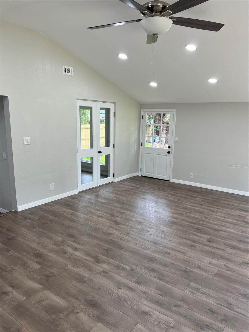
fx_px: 249
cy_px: 166
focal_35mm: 26
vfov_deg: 67.3
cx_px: 124
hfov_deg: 53.1
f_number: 1.5
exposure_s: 1/138
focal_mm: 5.7
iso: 64
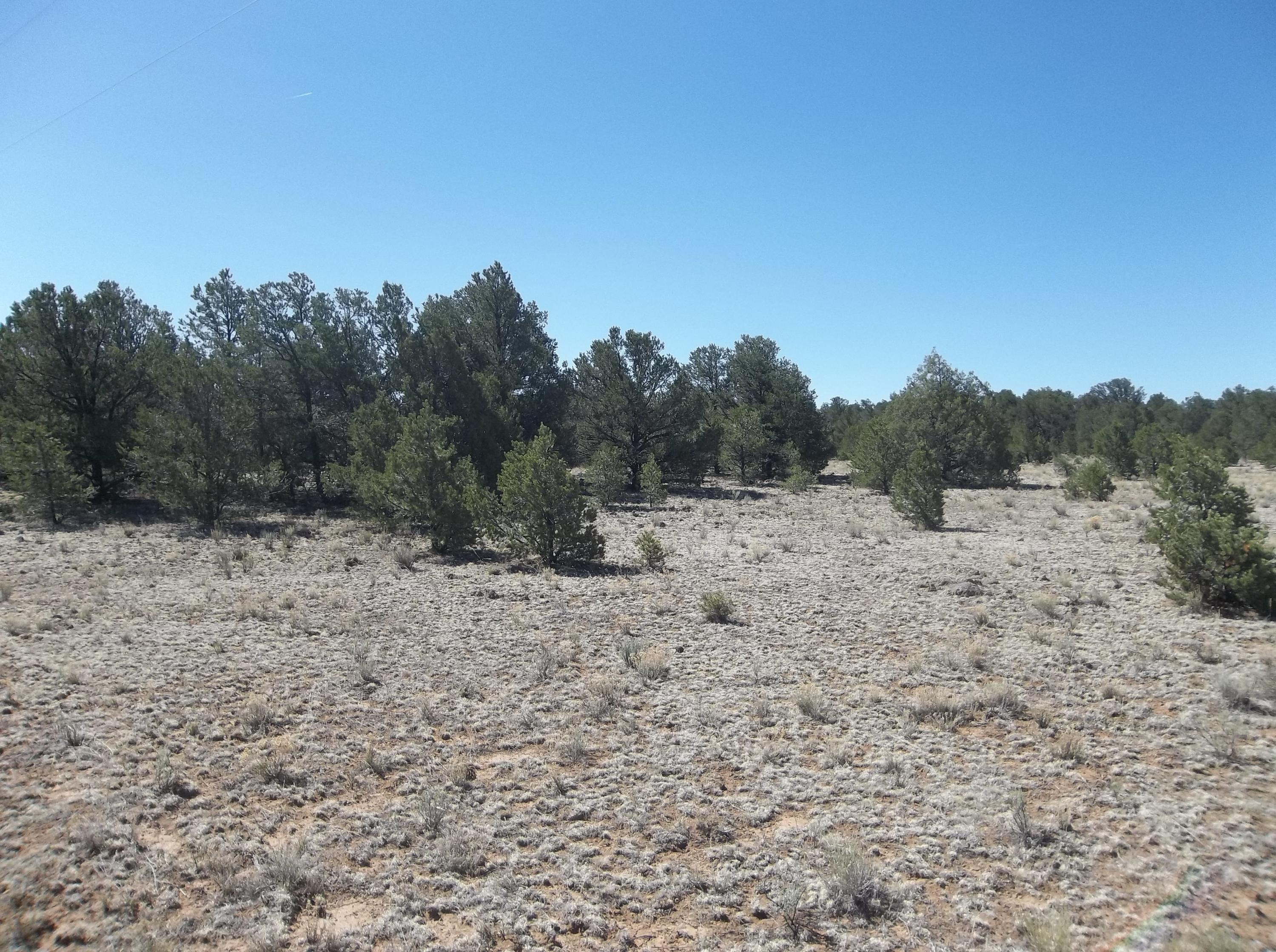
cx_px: 638
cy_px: 476
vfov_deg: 51.2
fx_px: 994
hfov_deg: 65.4
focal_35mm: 27
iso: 80
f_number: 8.9
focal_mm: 4.9
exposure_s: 1/160
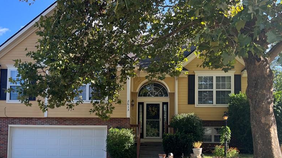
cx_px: 142
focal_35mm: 37
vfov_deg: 31.3
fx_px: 277
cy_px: 123
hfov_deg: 54.0
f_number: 1.5
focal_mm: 5.7
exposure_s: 1/718
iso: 50
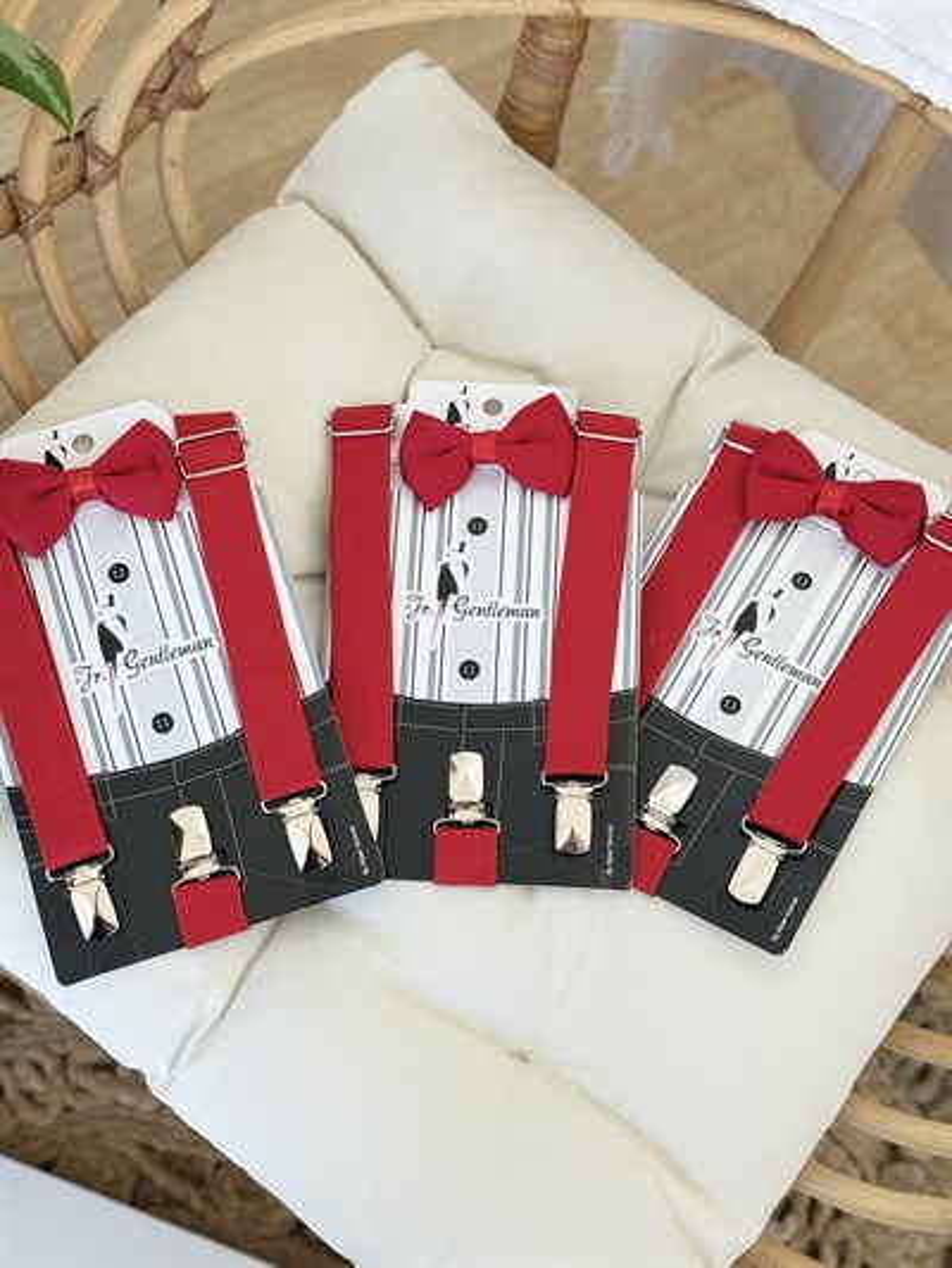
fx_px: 1759
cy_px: 634
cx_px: 476
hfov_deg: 30.3
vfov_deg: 39.6
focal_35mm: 48
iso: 100
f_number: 1.78
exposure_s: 1/120
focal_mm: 6.76
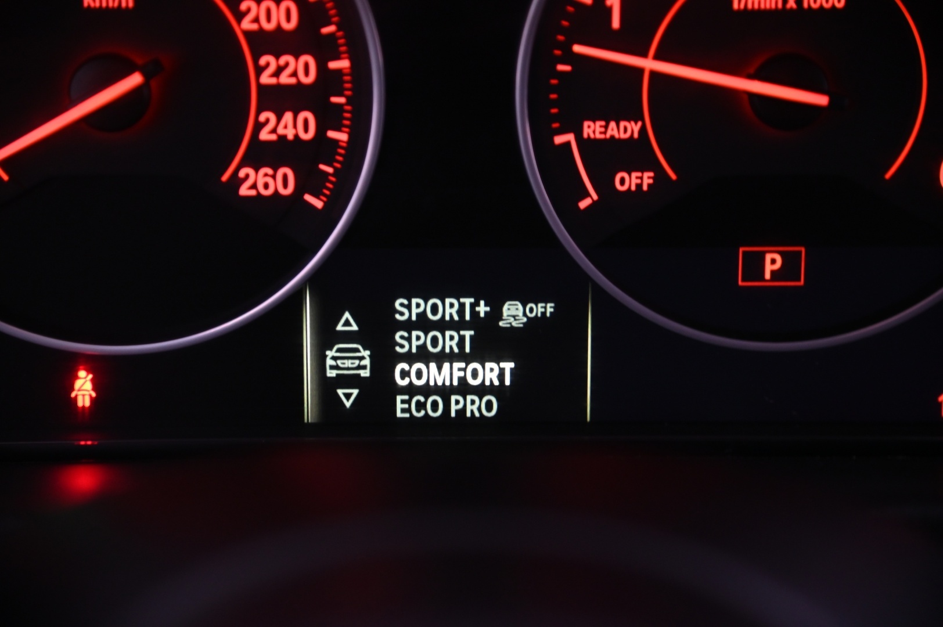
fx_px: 2486
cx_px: 472
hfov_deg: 21.5
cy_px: 314
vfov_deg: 14.4
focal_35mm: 95
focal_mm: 95
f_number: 4
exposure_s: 1/20
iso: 2000
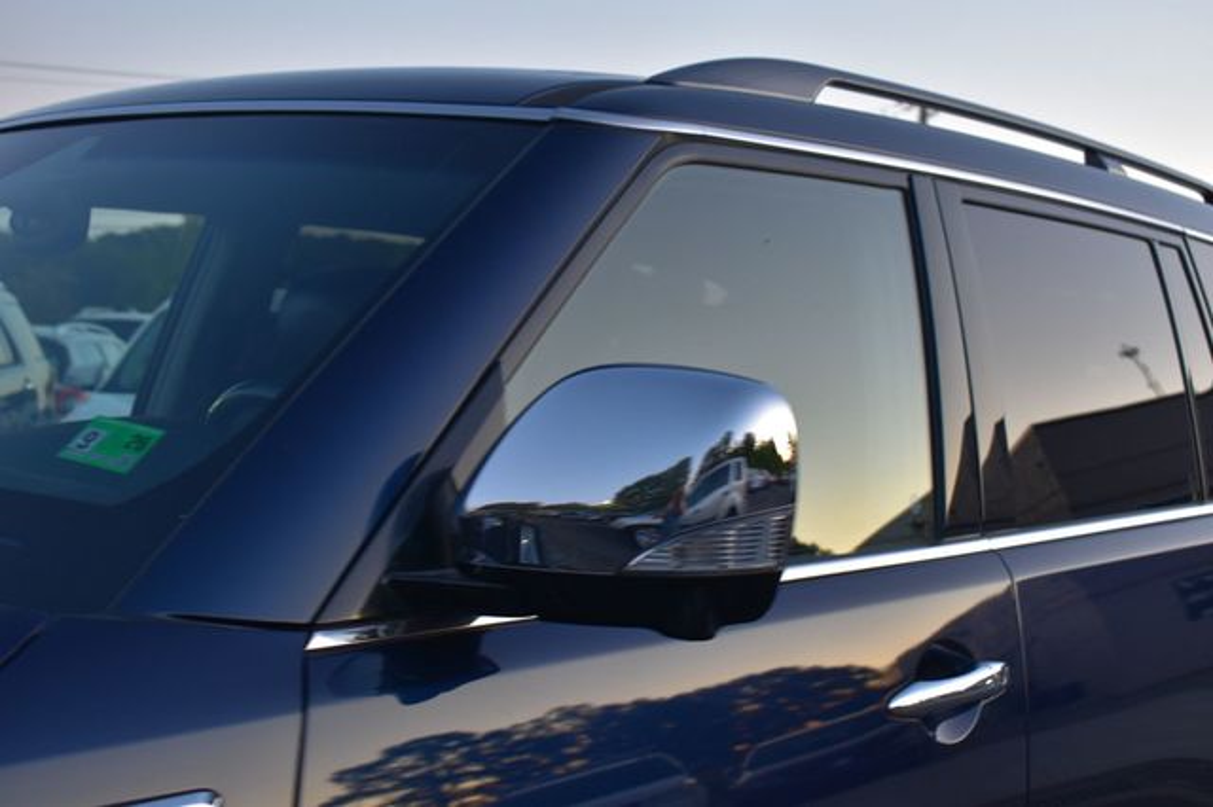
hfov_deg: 38.9
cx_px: 606
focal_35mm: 51
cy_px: 404
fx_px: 1717
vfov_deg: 26.5
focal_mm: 34
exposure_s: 1/15
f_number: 6.3
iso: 400
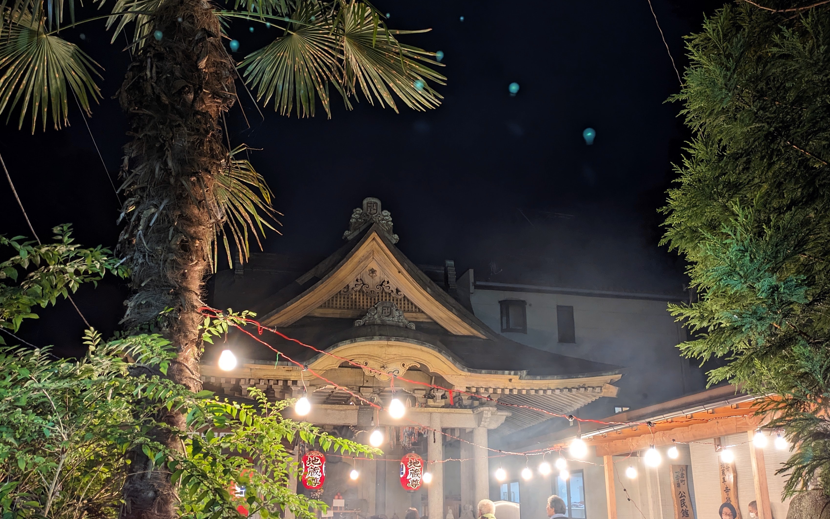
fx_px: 814
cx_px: 412
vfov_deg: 35.3
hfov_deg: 54.0
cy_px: 273
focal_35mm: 36
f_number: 1.89
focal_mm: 5.43
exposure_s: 1/25
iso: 279
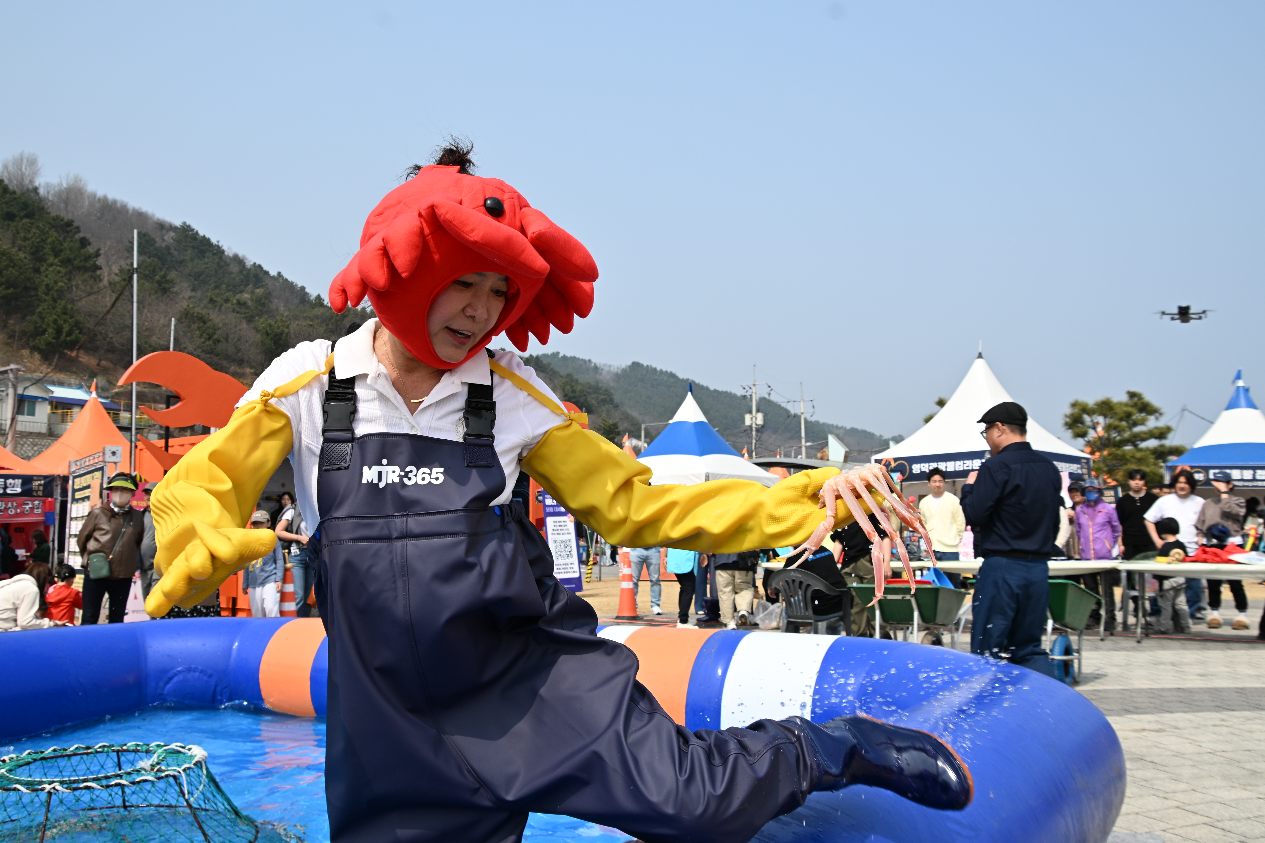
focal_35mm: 33
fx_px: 1142
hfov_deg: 57.9
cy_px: 421
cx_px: 637
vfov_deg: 40.5
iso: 100
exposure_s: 1/320
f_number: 8
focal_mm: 21
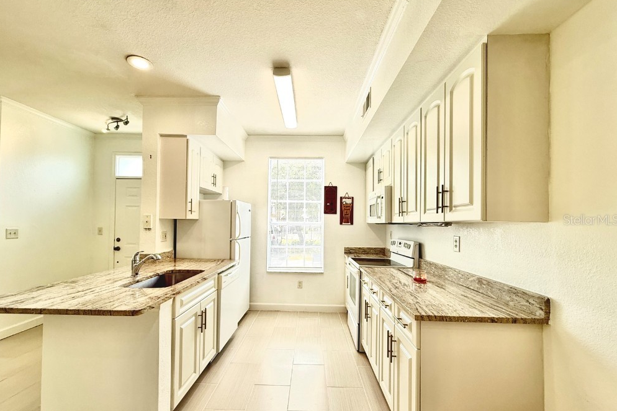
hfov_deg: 100.4
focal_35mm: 15
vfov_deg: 77.2
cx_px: 304
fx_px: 257
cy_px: 219
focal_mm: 2.22
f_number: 2.2
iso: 200
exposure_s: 1/120
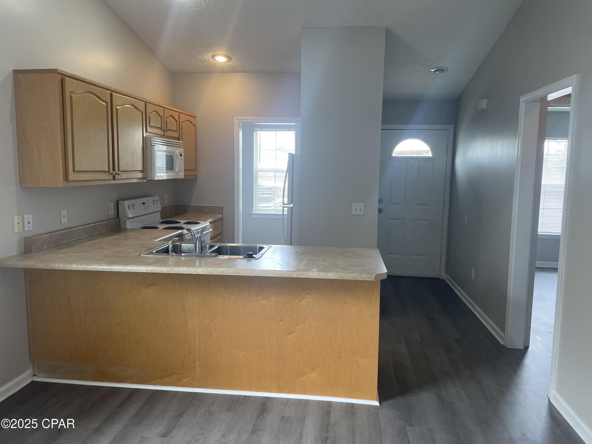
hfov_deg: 67.3
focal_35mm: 26
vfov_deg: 53.1
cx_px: 296
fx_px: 445
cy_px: 222
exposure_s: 1/120
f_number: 1.6
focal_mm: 4.2
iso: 80
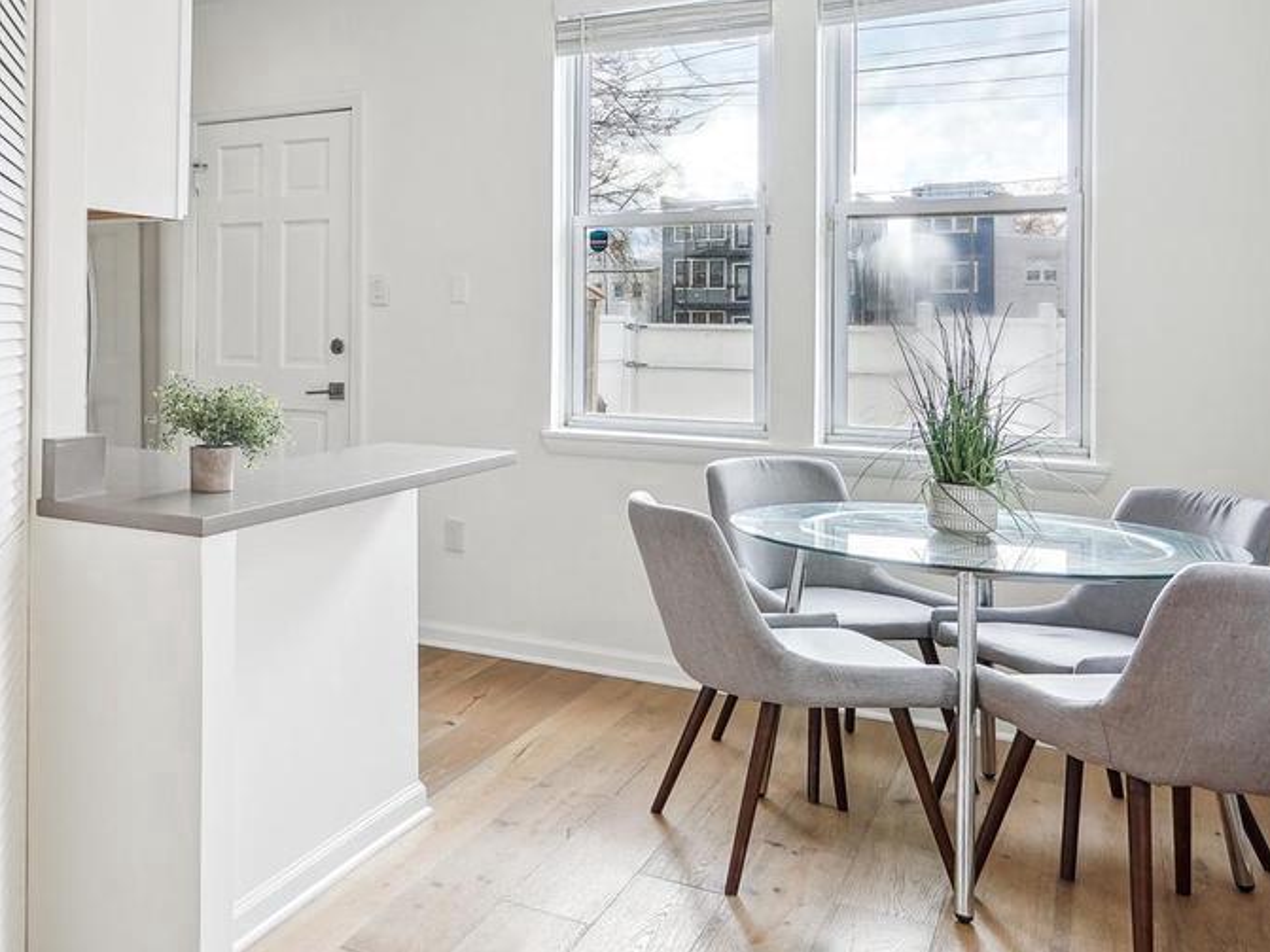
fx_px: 1210
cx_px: 238
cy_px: 318
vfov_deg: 42.4
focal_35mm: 33
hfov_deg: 51.6
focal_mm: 16
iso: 500
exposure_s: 1/80
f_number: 9
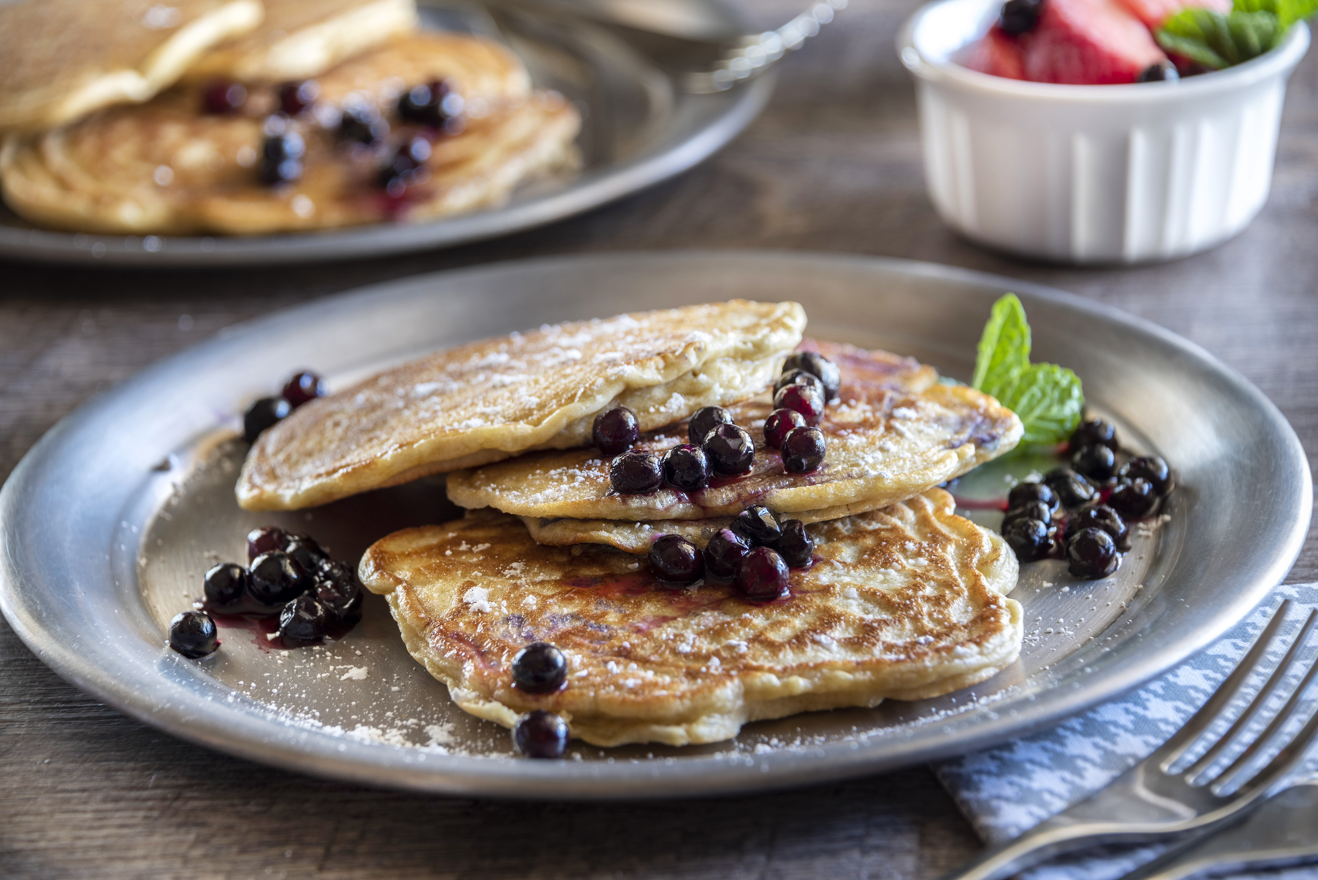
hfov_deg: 15.2
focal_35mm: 135
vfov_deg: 10.2
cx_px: 659
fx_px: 4944
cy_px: 440
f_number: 6.3
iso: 200
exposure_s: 1/5
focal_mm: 135
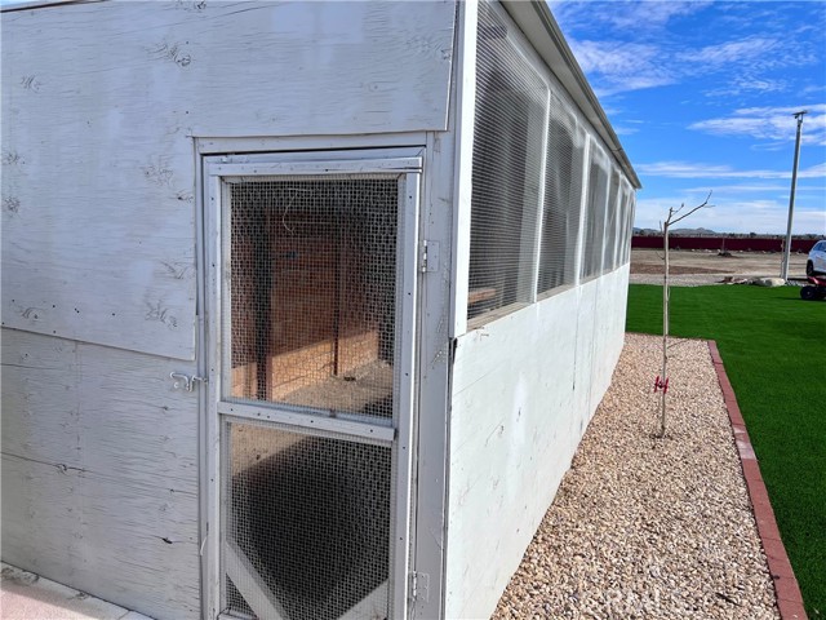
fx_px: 620
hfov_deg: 67.3
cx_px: 413
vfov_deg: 53.1
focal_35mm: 26
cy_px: 310
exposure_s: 1/5587
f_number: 1.5
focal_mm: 5.7
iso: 50
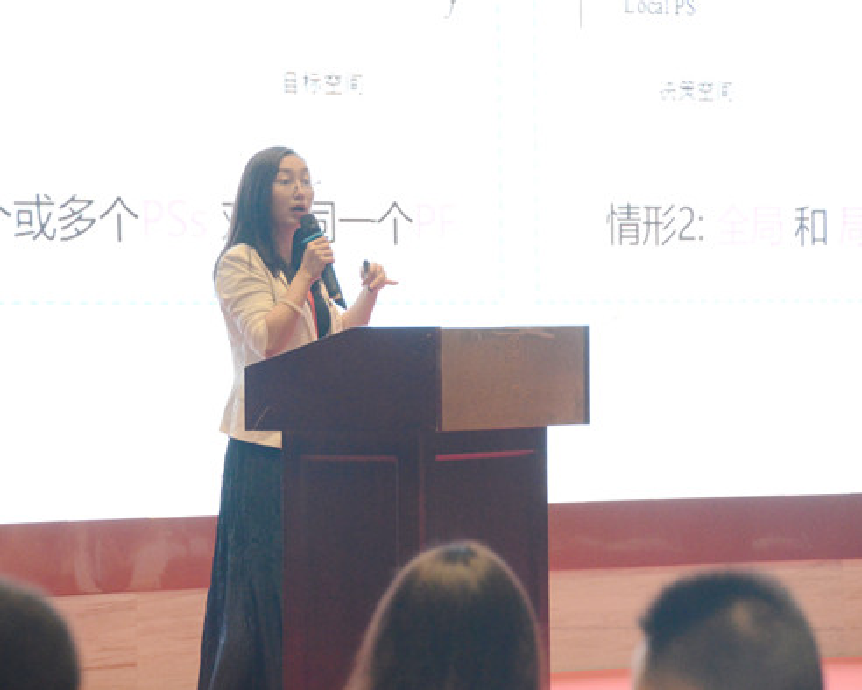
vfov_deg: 9.5
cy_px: 344
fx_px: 4149
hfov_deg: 11.9
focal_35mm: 163
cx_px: 399
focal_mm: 95
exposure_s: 1/200
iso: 2500
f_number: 5.6
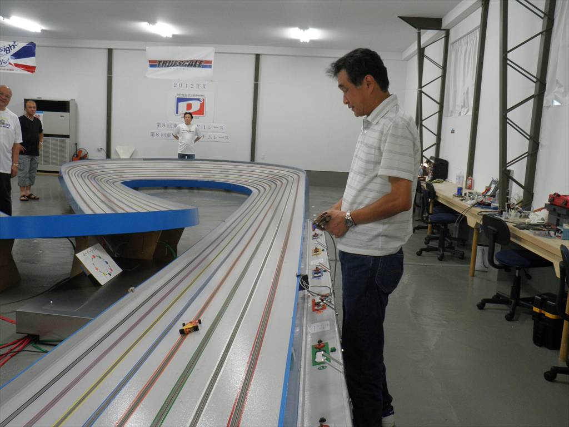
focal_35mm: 34
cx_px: 284
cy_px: 214
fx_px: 559
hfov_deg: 54.0
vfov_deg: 41.8
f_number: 3.5
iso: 200
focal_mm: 6.1
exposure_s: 1/25
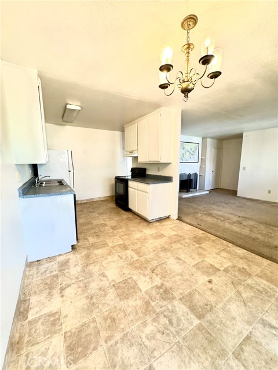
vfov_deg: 102.1
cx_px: 139
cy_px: 185
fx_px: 150
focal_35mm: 14
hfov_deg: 85.7
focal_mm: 2.22
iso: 320
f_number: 2.2
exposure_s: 1/60
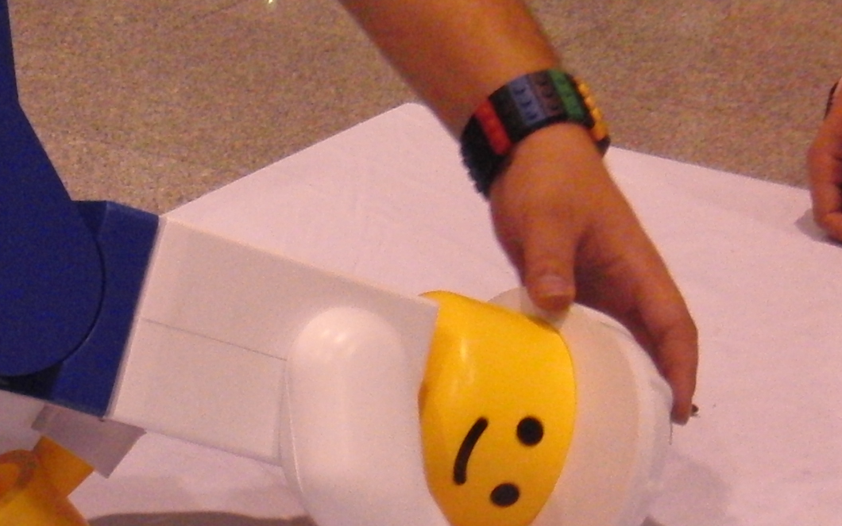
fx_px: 2456
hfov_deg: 19.2
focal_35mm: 107
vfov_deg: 12.2
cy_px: 439
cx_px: 153
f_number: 3.9
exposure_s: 1/50
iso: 400
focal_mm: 6.66
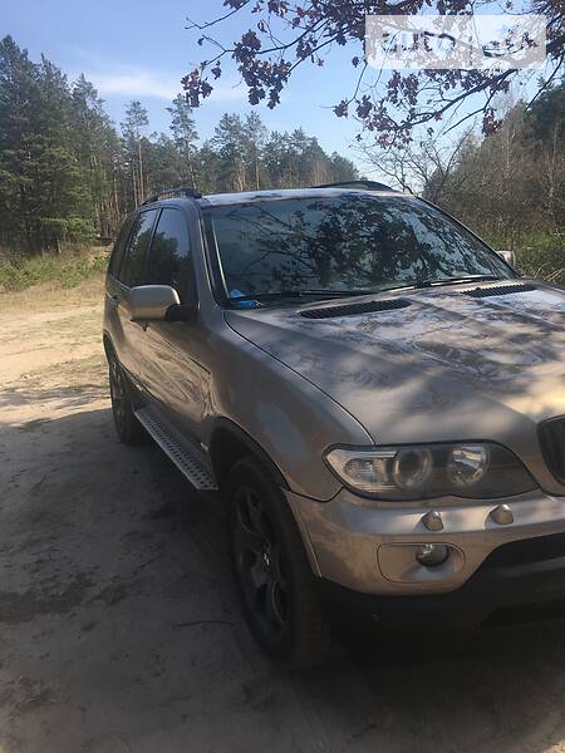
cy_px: 376
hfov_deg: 48.2
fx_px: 631
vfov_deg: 61.7
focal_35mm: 29
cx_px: 282
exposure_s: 1/916
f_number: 2.2
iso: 25
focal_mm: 4.2
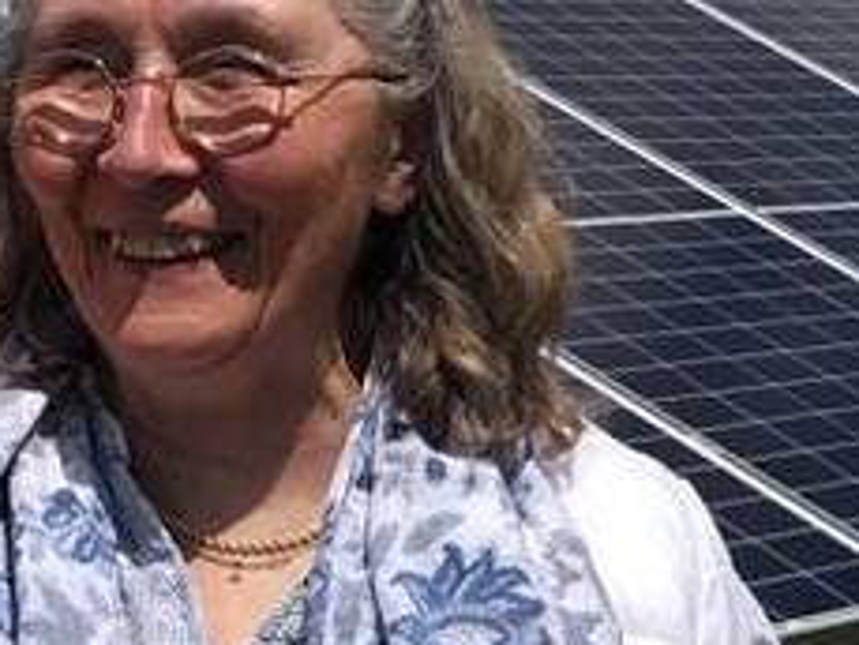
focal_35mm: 154
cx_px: 364
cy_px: 272
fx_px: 3824
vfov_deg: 9.6
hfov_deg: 12.8
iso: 20
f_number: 1.8
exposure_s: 1/4167
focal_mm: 3.99
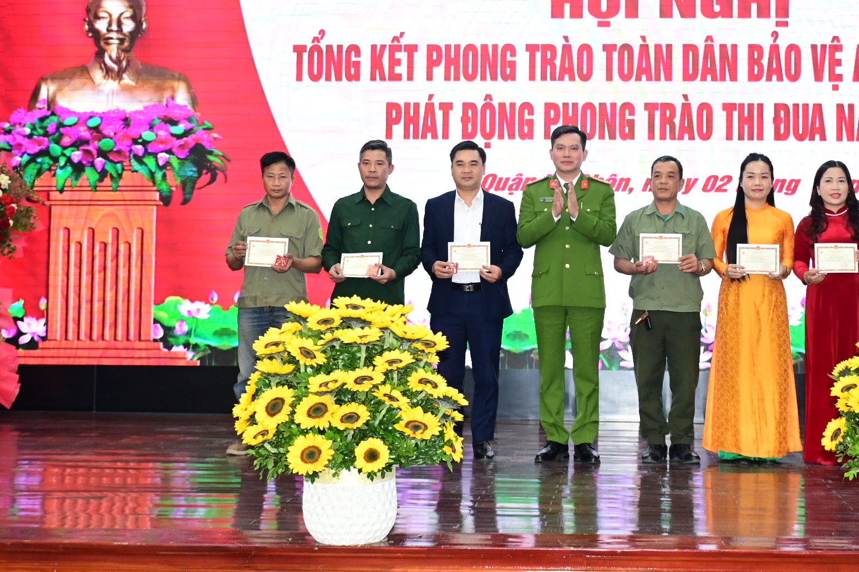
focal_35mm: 61
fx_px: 1455
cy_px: 236
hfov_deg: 32.7
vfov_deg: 22.2
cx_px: 534
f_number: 4
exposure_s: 1/200
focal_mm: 32
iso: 1600
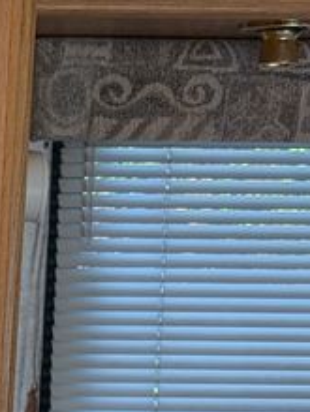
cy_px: 418
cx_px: -349
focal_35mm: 112
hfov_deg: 11.6
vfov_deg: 17.1
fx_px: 1333
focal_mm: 6.9
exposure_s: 1/96.3
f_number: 1.68
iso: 21
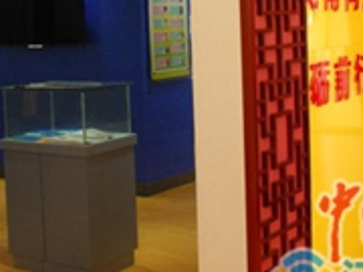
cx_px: 139
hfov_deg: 27.0
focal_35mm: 72
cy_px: 22
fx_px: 755
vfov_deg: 20.0
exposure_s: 1/60
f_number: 3.5
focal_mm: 18
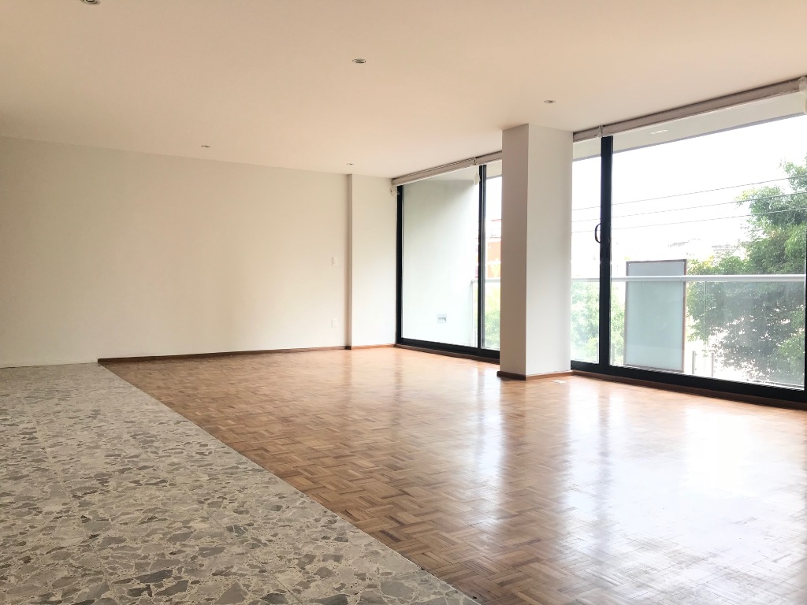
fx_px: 653
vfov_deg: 49.7
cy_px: 302
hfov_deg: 63.4
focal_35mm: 28
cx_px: 404
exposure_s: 1/125
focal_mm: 3.99
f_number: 1.8
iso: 20
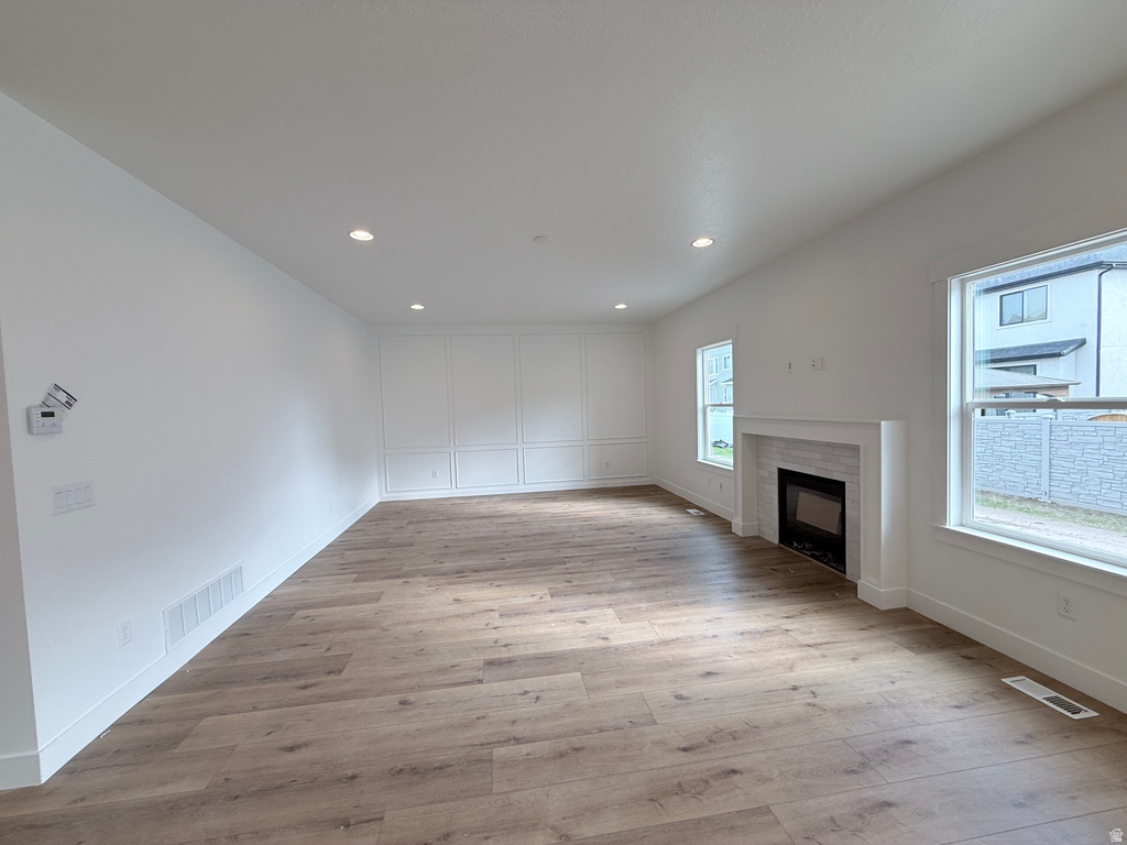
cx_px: 564
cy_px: 422
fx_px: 456
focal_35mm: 14
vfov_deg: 85.7
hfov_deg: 102.1
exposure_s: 1/129
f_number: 2.2
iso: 50
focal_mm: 2.22
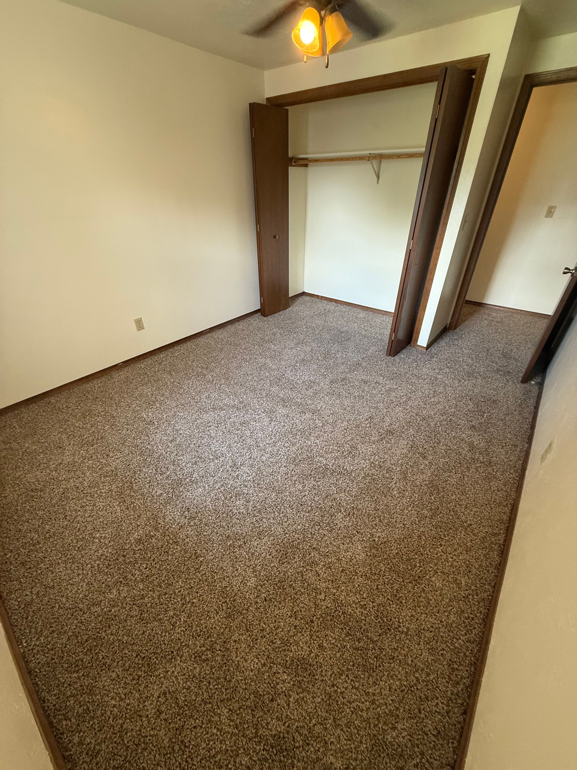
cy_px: 385
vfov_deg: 102.1
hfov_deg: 85.7
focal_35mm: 14
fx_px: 311
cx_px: 288
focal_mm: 2.22
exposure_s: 1/77
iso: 320
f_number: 2.2
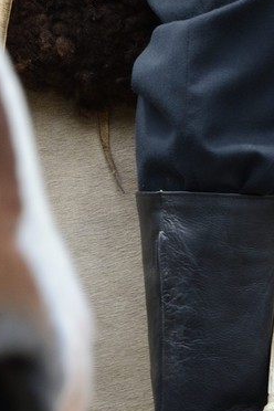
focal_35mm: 580
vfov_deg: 3.5
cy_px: -413
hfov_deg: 2.4
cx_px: 262
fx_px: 6621
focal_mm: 135
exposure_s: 1/250
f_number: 10
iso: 400
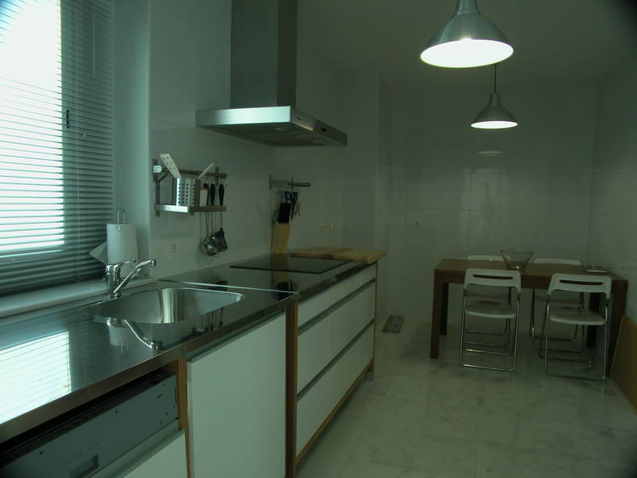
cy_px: 239
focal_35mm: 38
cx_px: 318
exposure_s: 1/10.3
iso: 100
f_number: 7
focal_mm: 9.7
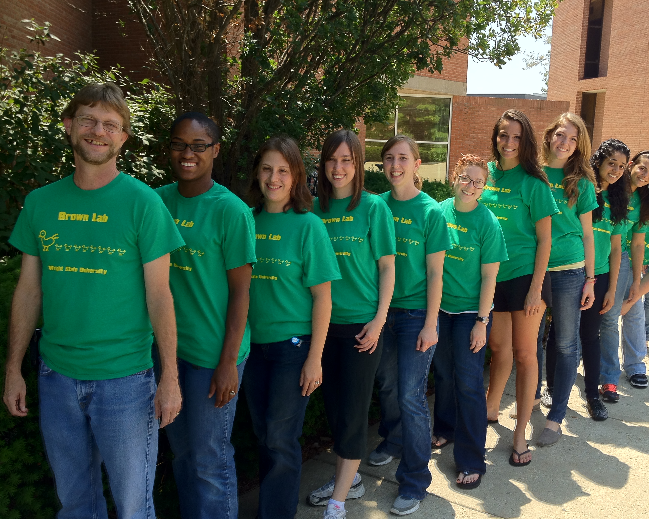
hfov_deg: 43.6
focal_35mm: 42
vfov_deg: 35.7
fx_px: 807
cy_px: 258
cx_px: 384
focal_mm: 4.28
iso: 64
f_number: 2.4
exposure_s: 1/472
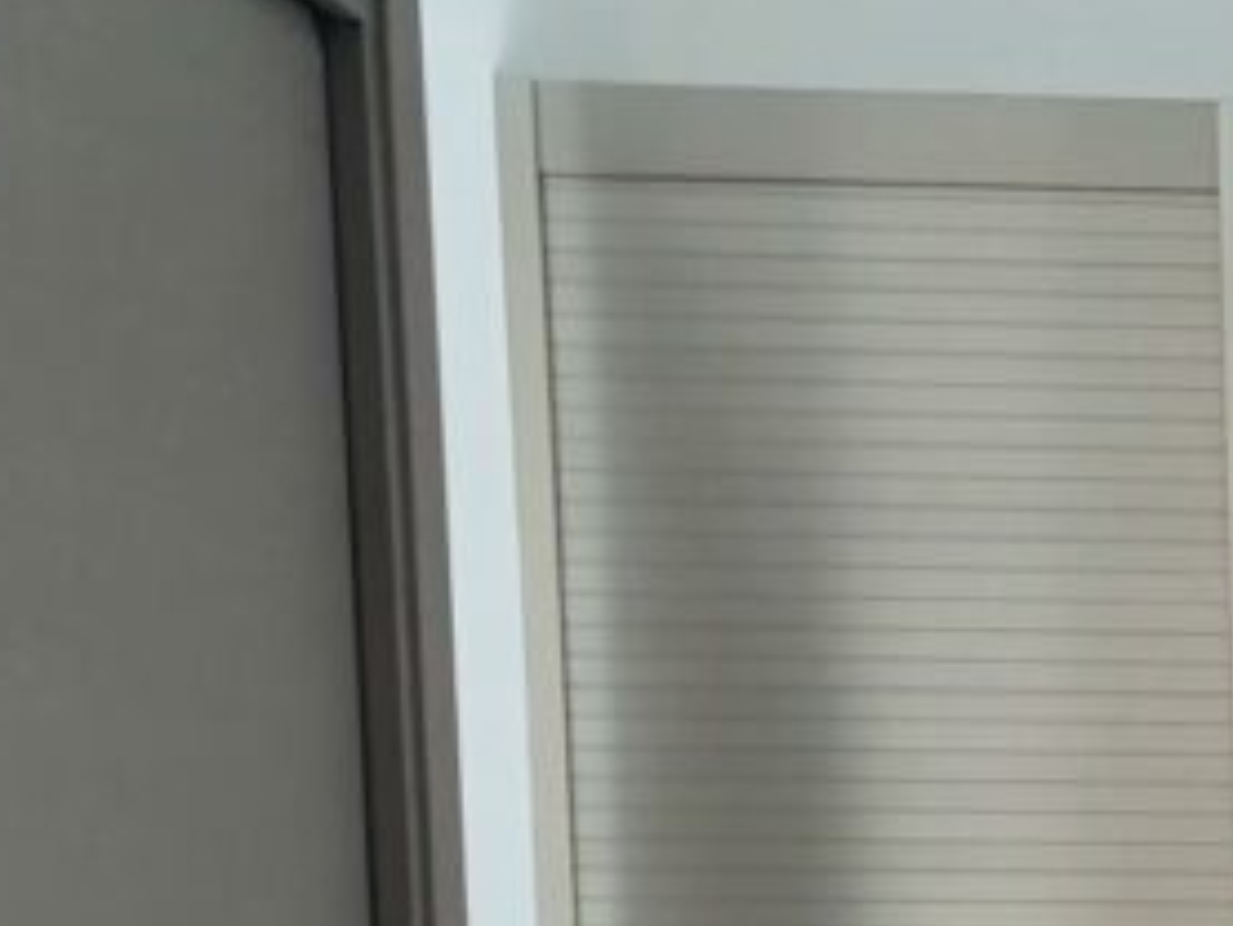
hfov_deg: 17.2
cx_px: 2146
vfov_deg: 14.4
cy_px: 1398
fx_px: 3421
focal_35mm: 96
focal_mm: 4.32
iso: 200
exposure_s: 1/50
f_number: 2.4
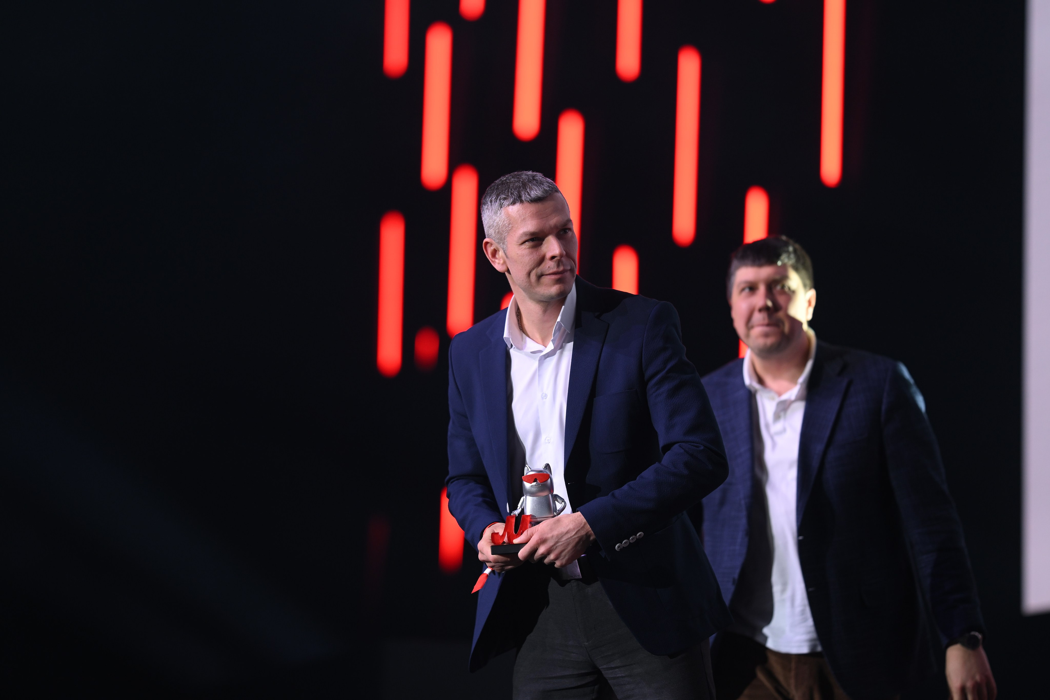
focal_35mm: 135
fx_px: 3937
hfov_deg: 15.2
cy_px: 350
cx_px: 525
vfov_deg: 10.2
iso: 500
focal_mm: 135
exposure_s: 1/400
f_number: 1.8
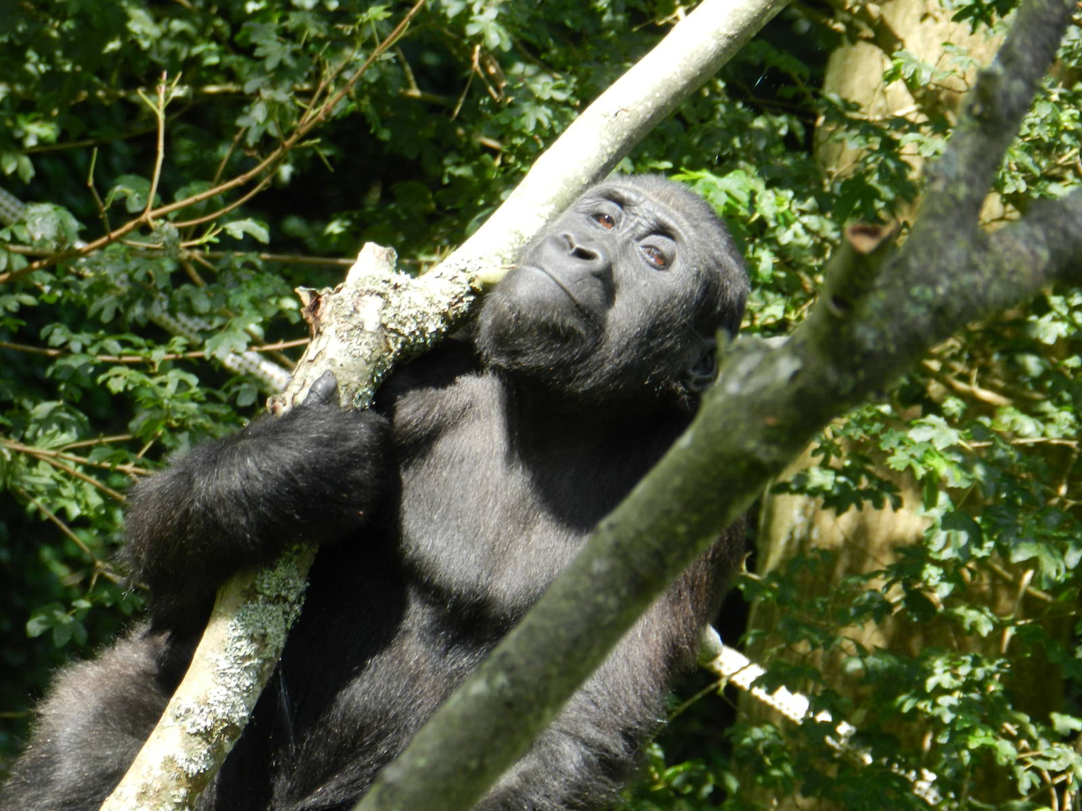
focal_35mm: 340
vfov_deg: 4.4
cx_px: 541
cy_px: 406
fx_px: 10627
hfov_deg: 5.8
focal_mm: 60.5
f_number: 5.5
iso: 160
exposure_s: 1/125
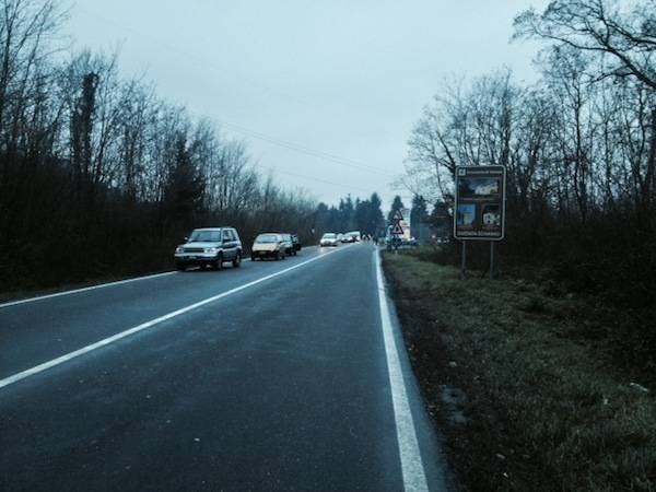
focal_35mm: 35
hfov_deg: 52.6
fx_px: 663
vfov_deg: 40.7
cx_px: 328
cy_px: 246
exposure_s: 1/60
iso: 50
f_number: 2.4
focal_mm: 4.28
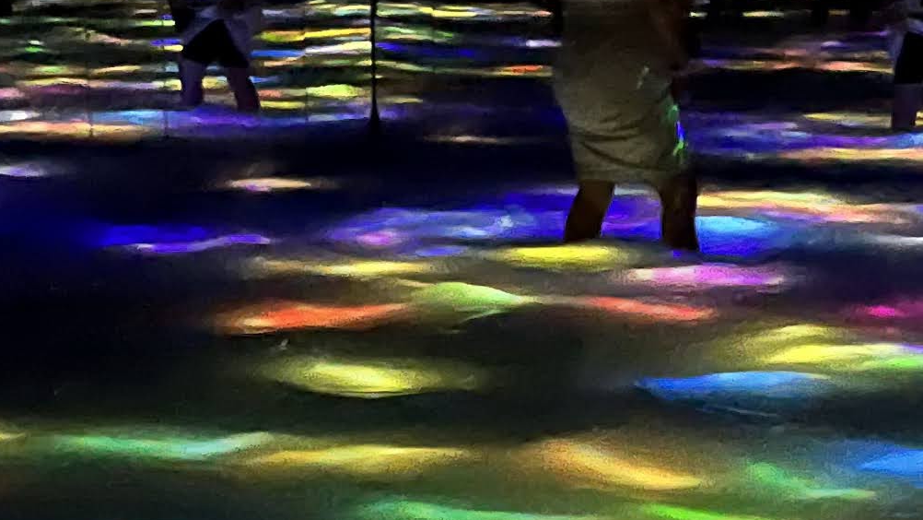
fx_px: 2791
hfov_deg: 18.7
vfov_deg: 10.5
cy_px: 592
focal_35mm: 114
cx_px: 651
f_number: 1.6
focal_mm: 5.1
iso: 2000
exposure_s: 1/9
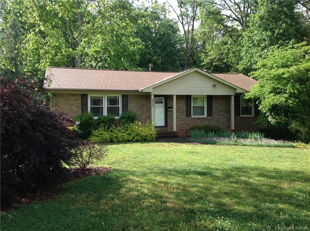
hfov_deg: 52.7
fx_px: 313
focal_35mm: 35
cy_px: 116
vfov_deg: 40.6
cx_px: 155
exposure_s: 1/444
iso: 50
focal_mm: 4.28
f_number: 2.4
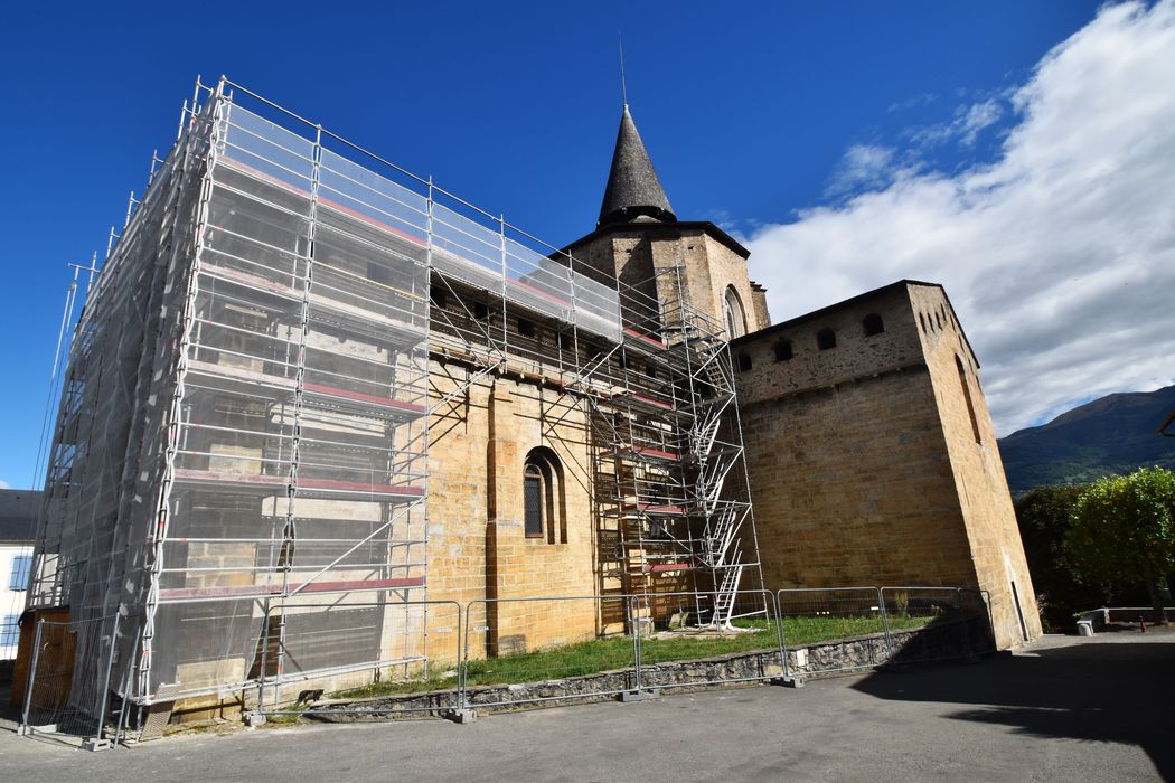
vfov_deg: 69.7
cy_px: 392
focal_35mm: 17
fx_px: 563
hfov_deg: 92.4
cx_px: 588
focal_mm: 11.5
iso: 200
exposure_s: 1/400
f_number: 10
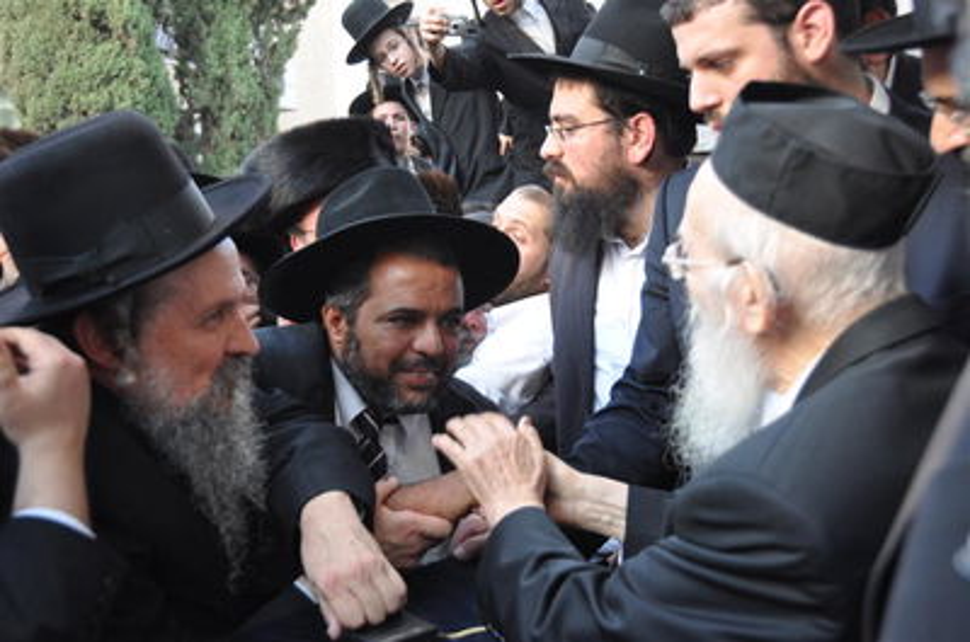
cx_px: 485
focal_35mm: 46
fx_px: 1250
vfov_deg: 28.8
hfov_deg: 42.4
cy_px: 321
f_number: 4
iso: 400
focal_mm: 31
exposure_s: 1/60
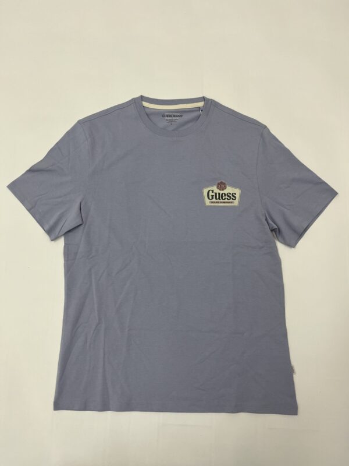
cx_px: 174
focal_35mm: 26
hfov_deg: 53.1
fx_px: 350
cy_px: 233
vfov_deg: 67.3
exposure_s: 1/100
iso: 125
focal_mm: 5.1
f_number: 1.6
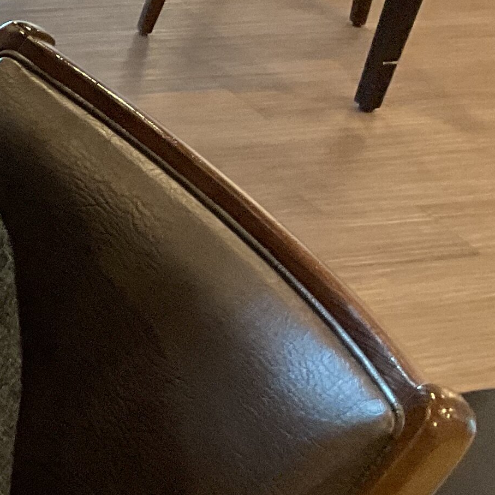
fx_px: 1844
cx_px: -544
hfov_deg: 13.0
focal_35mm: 114
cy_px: 265
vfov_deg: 15.3
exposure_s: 1/50
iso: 80
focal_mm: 3
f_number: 1.8
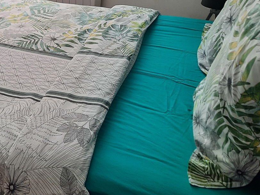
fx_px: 368
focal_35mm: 49
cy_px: 58
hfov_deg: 37.1
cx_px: 41
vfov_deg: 29.4
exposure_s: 1/50
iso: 64
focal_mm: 4.6
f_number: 2
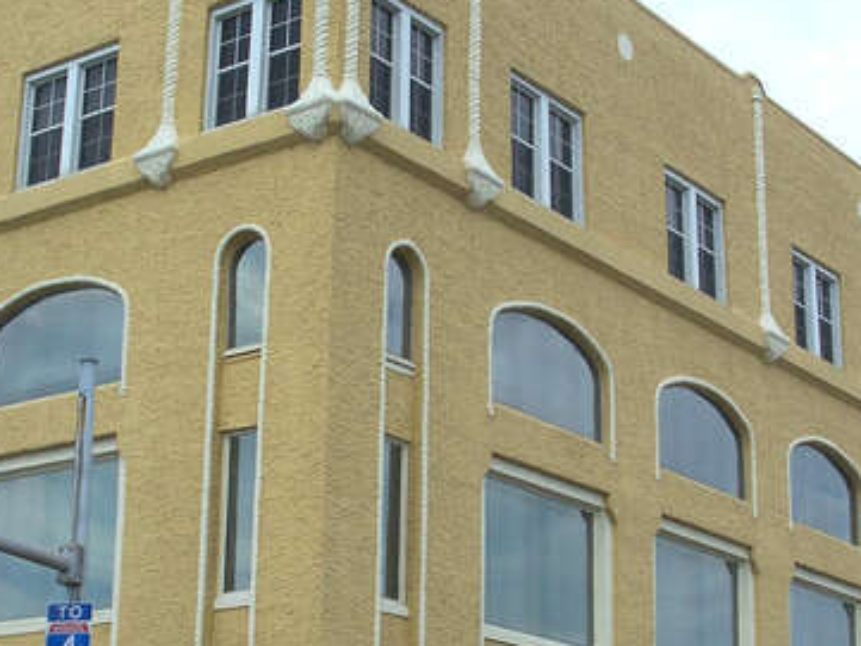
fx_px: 2040
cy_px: 431
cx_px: 427
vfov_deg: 18.0
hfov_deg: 23.8
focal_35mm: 82
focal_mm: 7.8
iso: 64
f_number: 4
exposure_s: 1/800
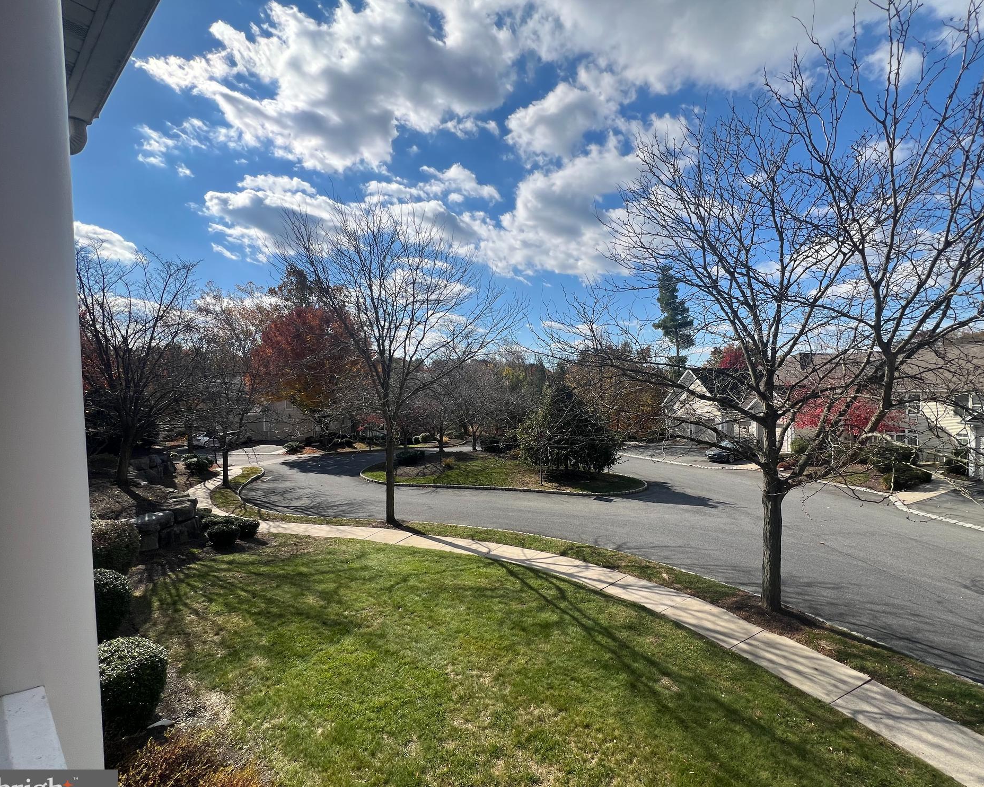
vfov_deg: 88.0
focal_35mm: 14
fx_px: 408
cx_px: 529
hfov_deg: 100.5
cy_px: 406
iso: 32
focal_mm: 1.57
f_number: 1.8
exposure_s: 1/1672
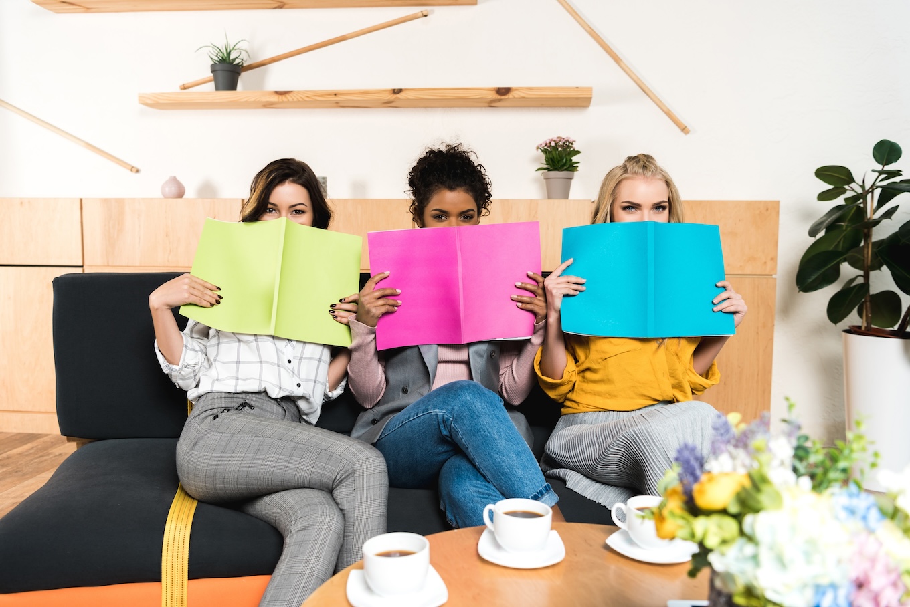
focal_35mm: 31
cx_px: 455
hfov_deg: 60.3
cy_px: 304
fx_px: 784
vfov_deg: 42.4
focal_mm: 31
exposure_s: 1/160
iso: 160
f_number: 4
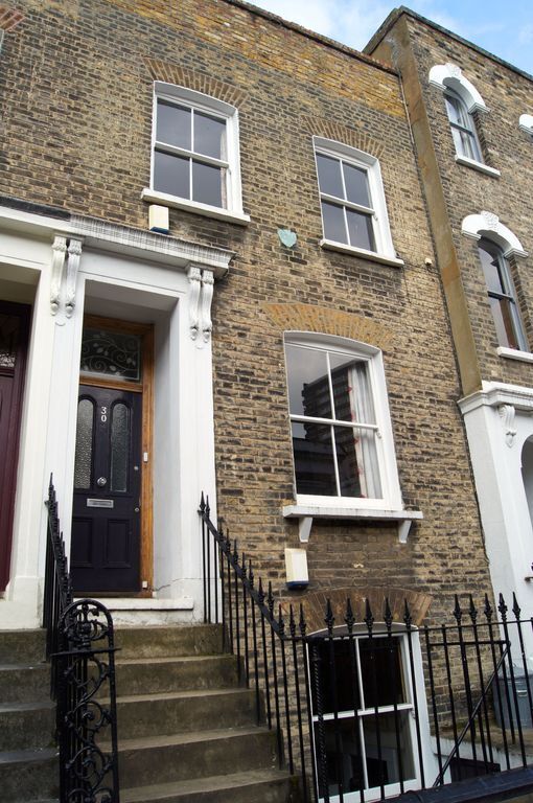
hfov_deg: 47.8
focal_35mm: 27
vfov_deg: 67.4
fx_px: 601
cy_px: 402
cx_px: 266
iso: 100
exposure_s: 1/80
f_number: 9
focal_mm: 18
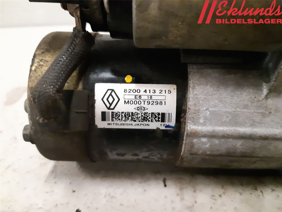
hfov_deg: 67.3
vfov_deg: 53.1
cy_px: 106
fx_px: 212
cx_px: 141
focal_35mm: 26
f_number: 1.7
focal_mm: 3.93
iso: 800
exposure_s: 1/100
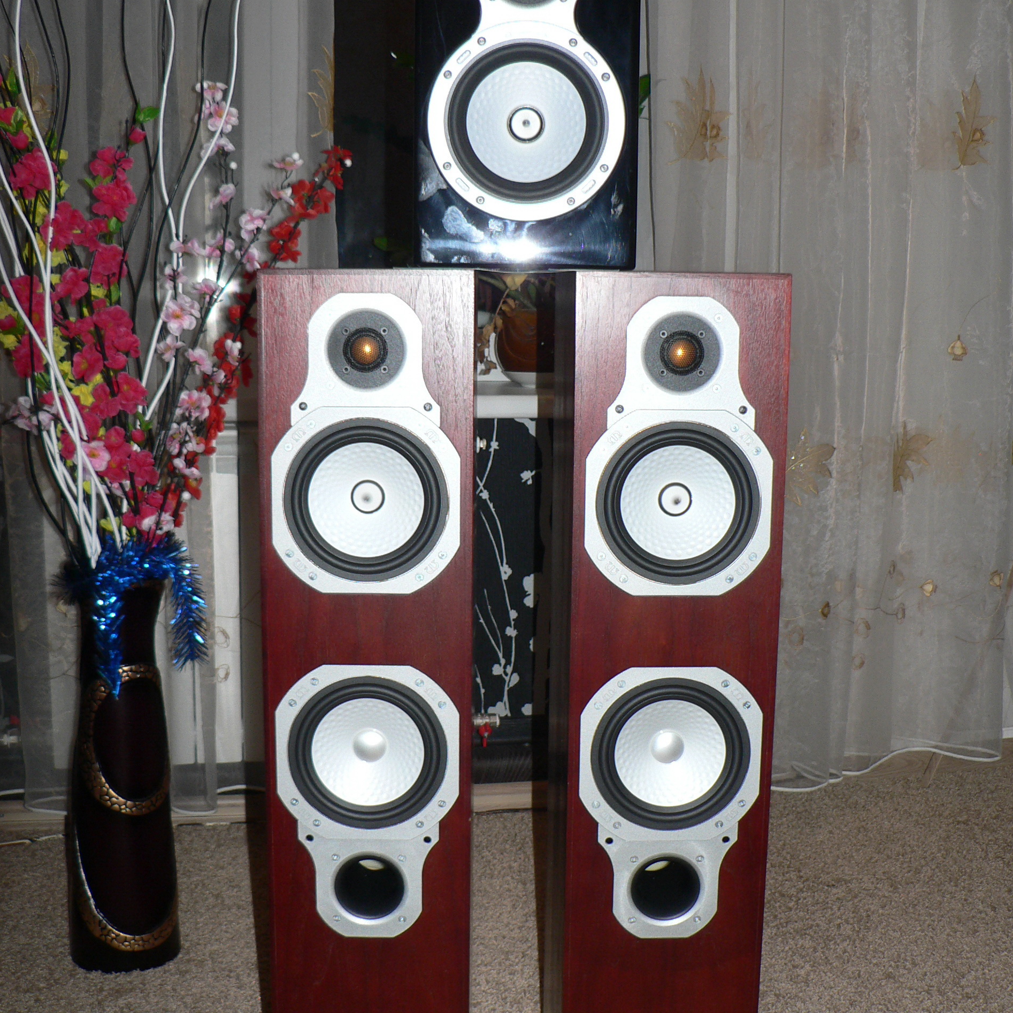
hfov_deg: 39.2
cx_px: 512
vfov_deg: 39.2
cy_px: 502
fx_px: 1424
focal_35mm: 43
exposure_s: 1/60
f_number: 2.8
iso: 80
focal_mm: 6
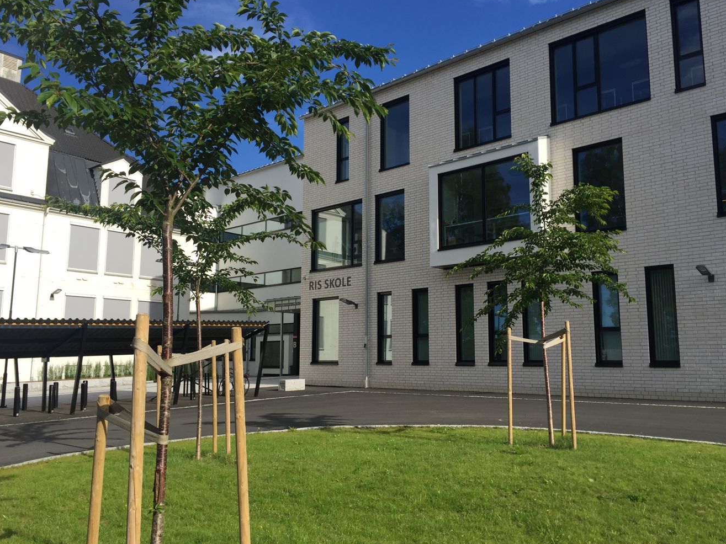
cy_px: 276
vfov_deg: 46.8
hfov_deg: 60.0
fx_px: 629
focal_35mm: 30
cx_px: 365
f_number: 2.2
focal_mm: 4.15
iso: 32
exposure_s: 1/1647
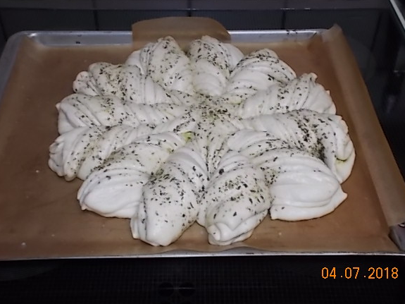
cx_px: 196
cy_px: 144
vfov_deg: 29.7
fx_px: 573
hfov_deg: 38.9
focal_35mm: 49
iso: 200
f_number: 4.2
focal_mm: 7.9
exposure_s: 1/30
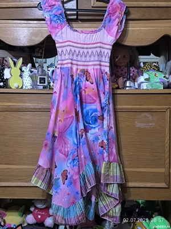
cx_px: 86
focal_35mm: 46
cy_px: 114
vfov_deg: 41.2
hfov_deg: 31.5
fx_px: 303
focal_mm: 6.14
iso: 2000
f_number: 1.65
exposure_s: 1/25
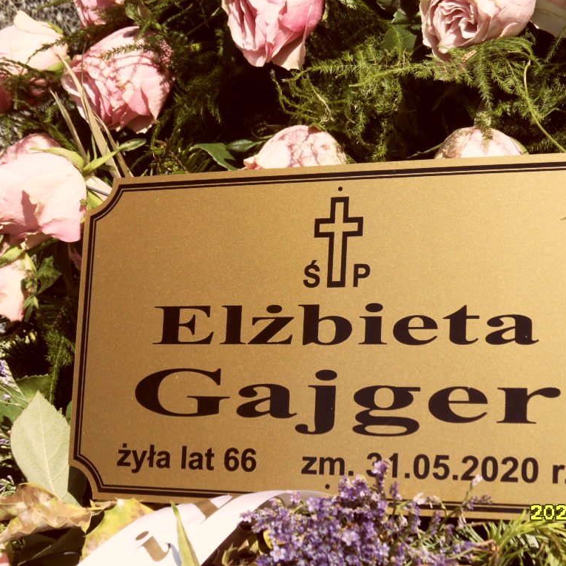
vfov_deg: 24.3
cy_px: 283
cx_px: 303
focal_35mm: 71
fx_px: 1313
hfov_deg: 24.3
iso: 80
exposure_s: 1/750
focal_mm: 10.3
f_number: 4
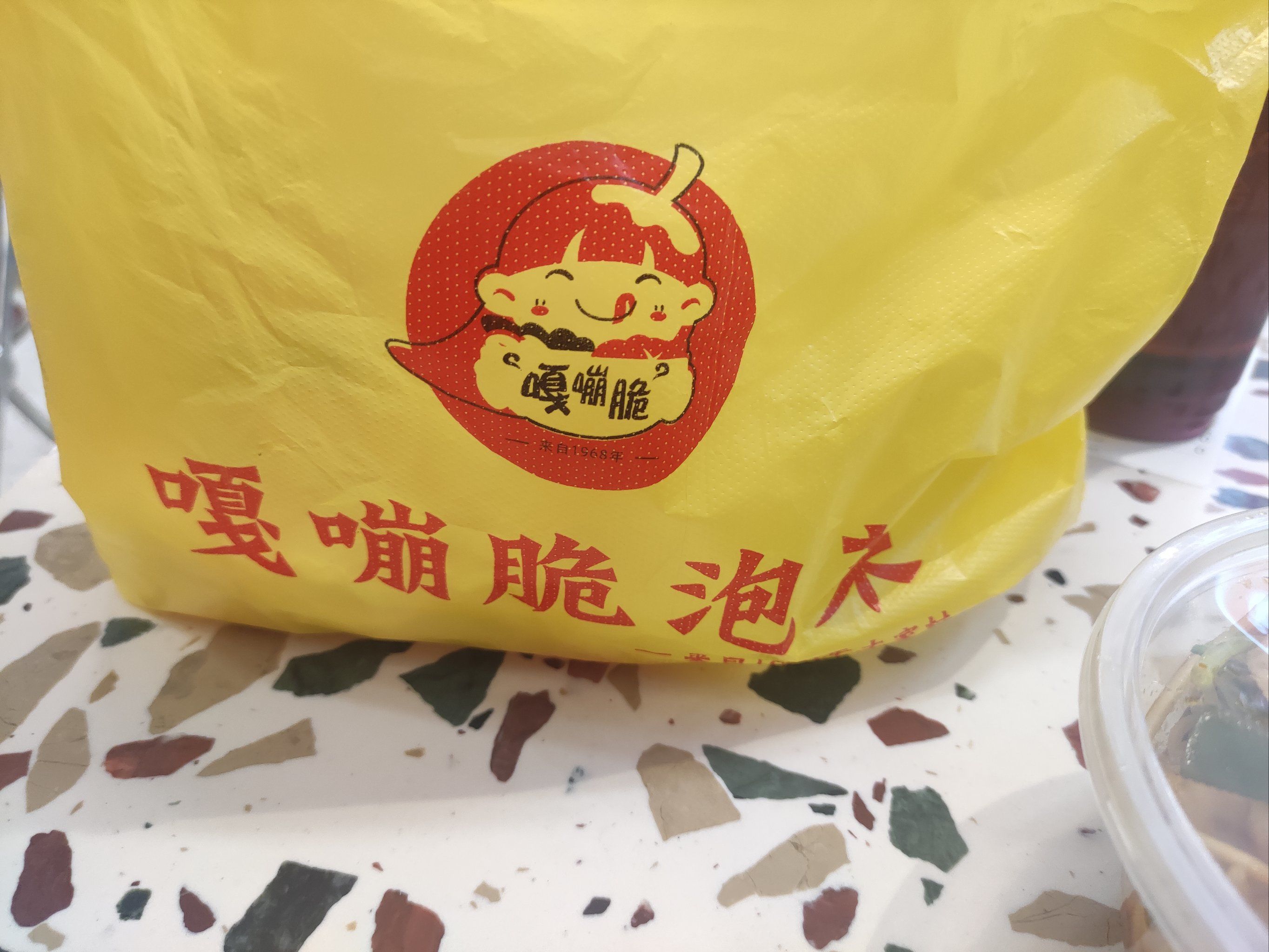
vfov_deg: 54.9
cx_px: 634
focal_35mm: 25
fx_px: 917
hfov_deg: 69.4
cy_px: 476
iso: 280
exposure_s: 1/100
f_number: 1.89
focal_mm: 5.43
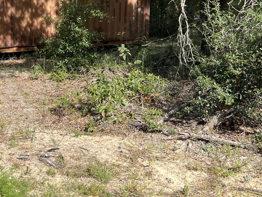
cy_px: 19
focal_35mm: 59
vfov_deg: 24.1
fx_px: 447
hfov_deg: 31.2
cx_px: 28
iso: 50
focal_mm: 5.7
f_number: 1.5
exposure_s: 1/1209
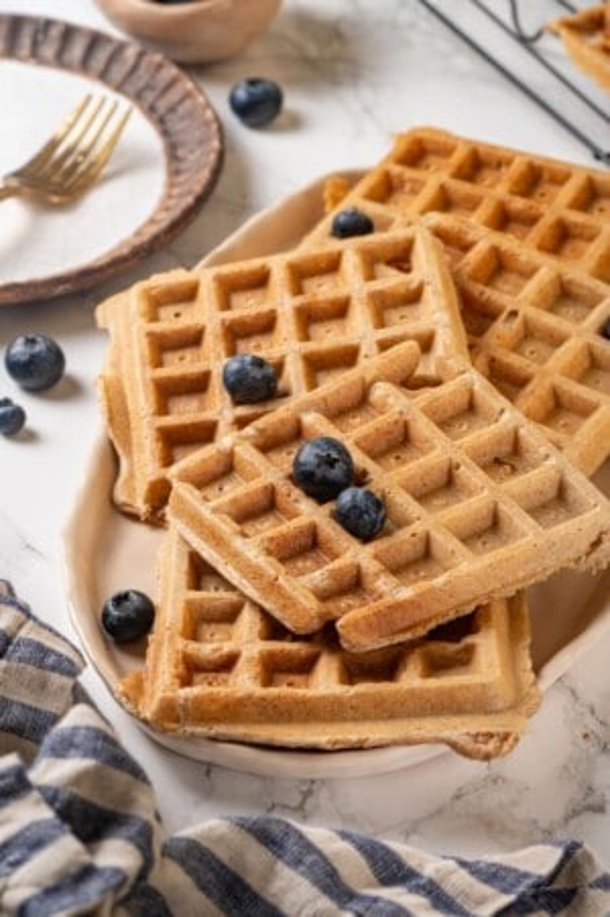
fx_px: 2673
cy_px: 458
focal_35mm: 105
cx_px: 305
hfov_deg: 13.0
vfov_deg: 19.5
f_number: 16
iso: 100
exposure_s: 1/160
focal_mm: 105
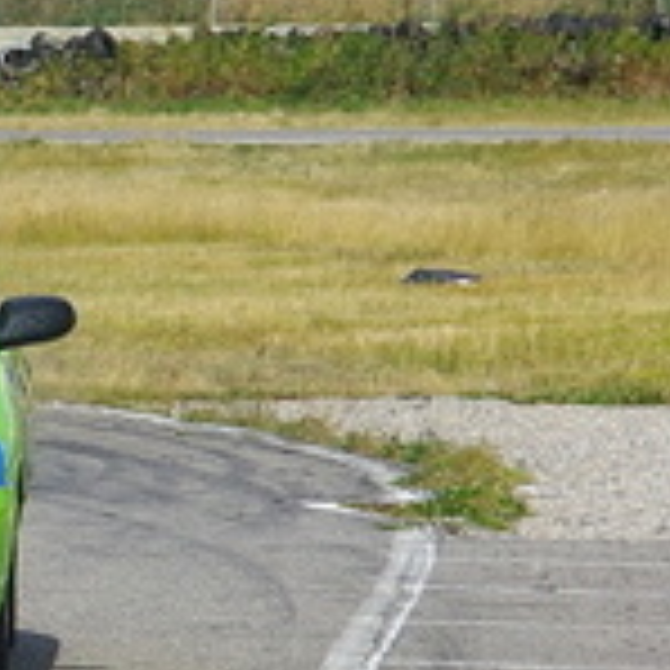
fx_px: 13905
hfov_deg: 2.7
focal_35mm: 635
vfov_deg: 2.8
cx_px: -1048
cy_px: 558
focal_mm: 92.5
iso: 100
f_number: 9
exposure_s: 1/320
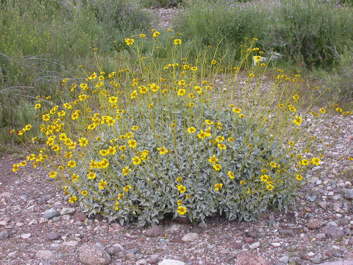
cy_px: 132
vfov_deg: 18.7
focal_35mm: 79
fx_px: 806
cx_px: 176
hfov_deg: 24.7
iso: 200
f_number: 7.1
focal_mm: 16.4
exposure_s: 1/279
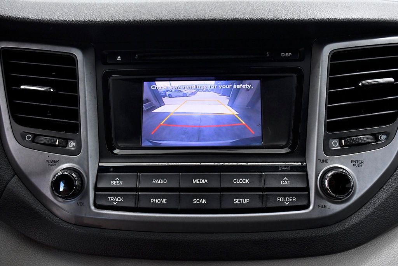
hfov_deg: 43.6
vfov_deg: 29.9
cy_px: 133
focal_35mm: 45
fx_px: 498
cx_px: 199
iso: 2500
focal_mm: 30
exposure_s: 1/160
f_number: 6.3
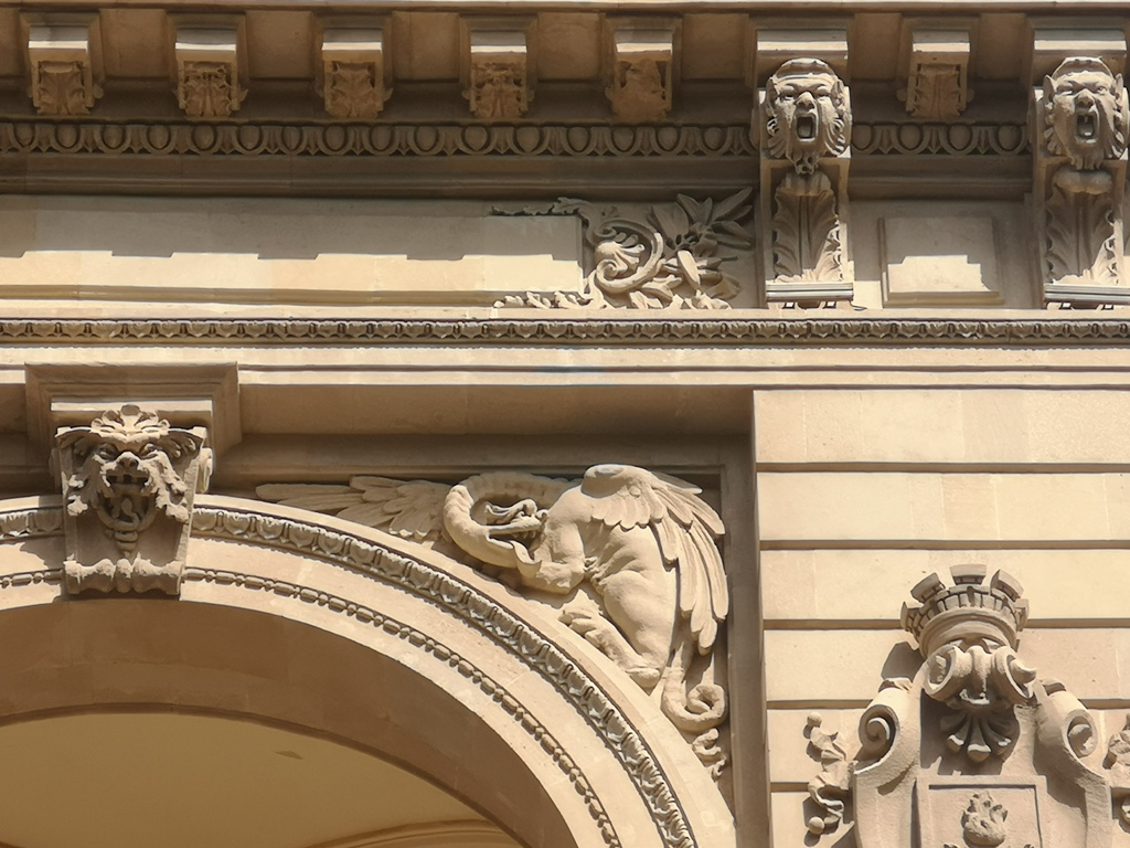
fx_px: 6006
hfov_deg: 10.7
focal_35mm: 184
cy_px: 424
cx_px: 565
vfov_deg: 8.1
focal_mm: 7.48
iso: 50
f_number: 2.4
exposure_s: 1/894
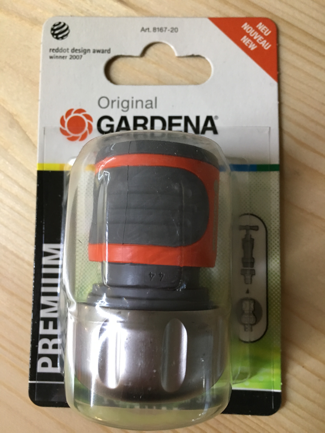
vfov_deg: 61.7
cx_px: 162
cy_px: 216
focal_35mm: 29
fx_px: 363
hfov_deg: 48.2
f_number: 2.2
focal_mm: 4.15
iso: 200
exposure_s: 1/33
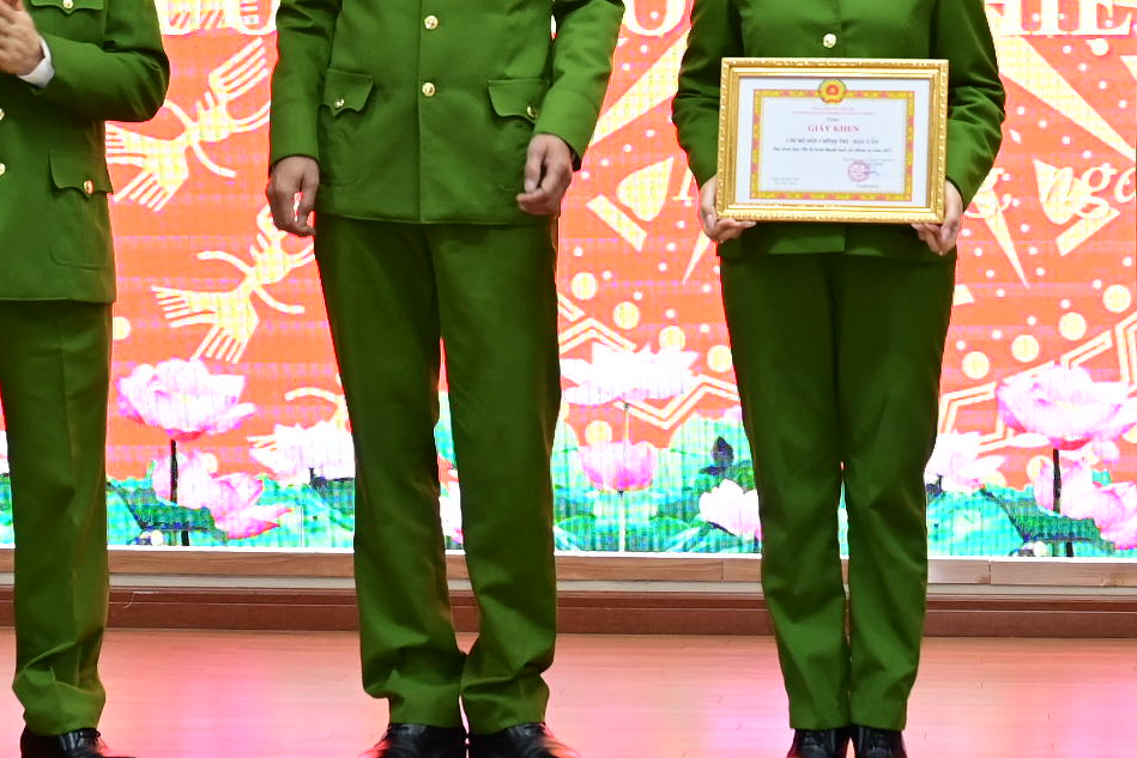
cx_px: 536
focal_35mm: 137
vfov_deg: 9.9
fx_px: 4327
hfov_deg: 15.0
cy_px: 19
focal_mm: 43
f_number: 4
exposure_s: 1/160
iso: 1600
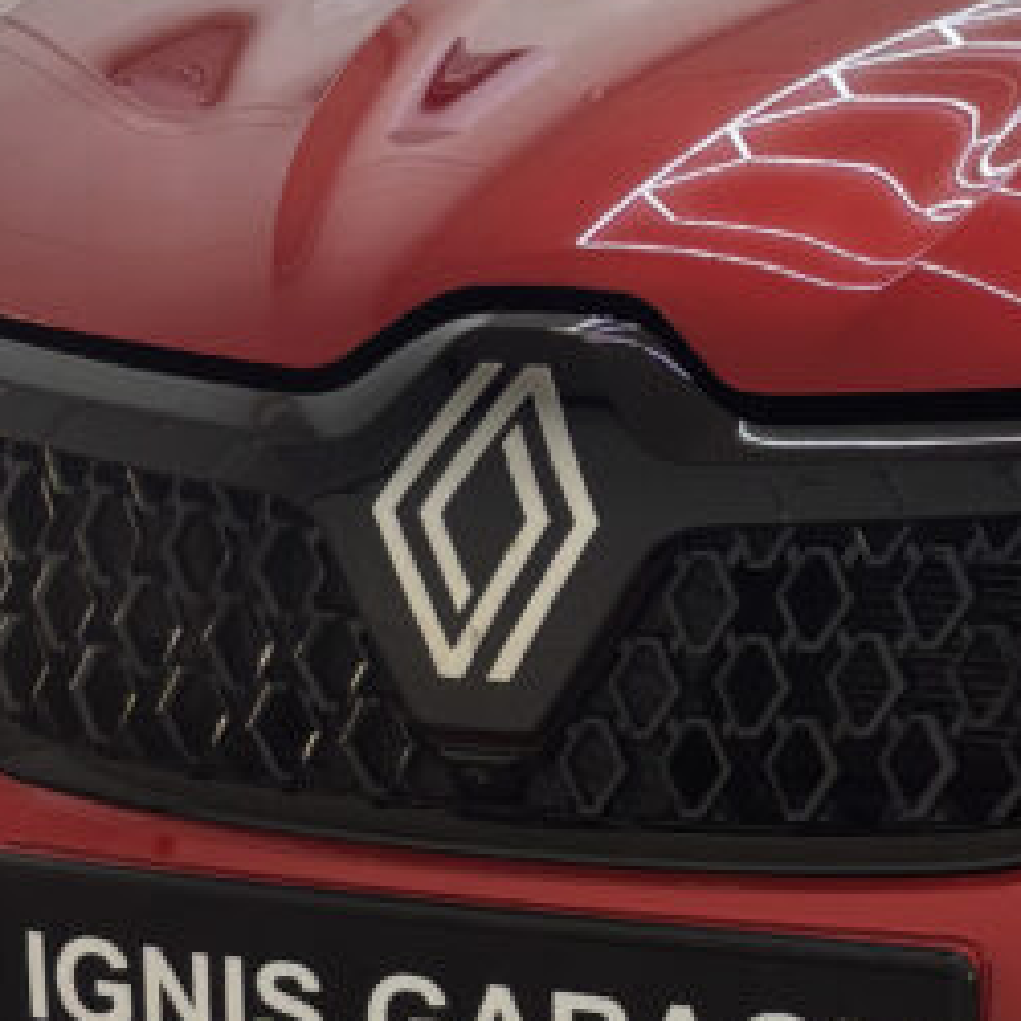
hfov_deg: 18.2
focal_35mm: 94
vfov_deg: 18.5
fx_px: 3137
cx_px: 935
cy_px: 592
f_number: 1.6
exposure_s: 1/100
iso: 50
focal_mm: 5.96
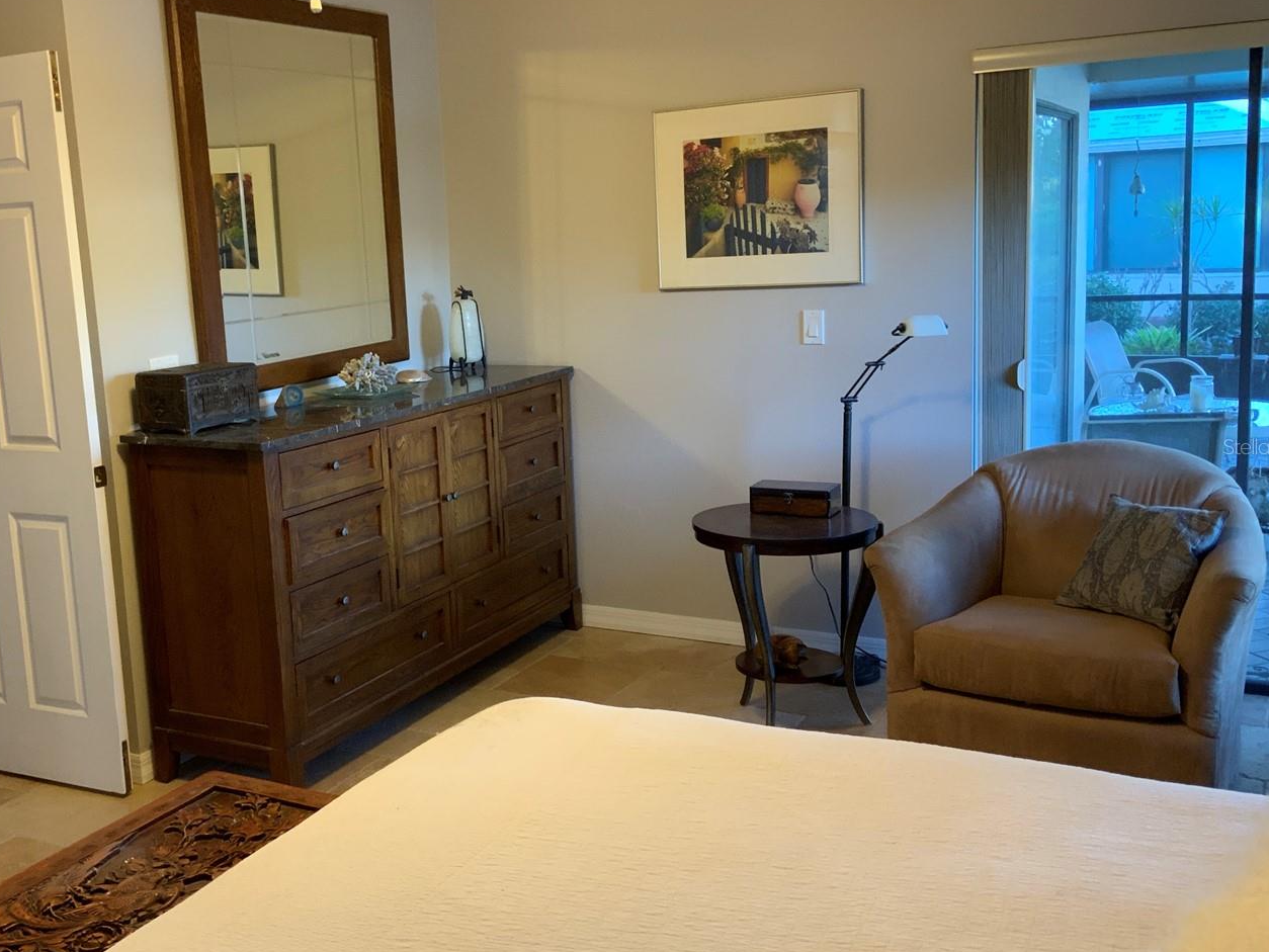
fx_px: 1357
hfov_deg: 49.8
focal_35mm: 37
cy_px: 446
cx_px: 509
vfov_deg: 38.7
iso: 160
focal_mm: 3
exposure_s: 1/60
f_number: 1.8
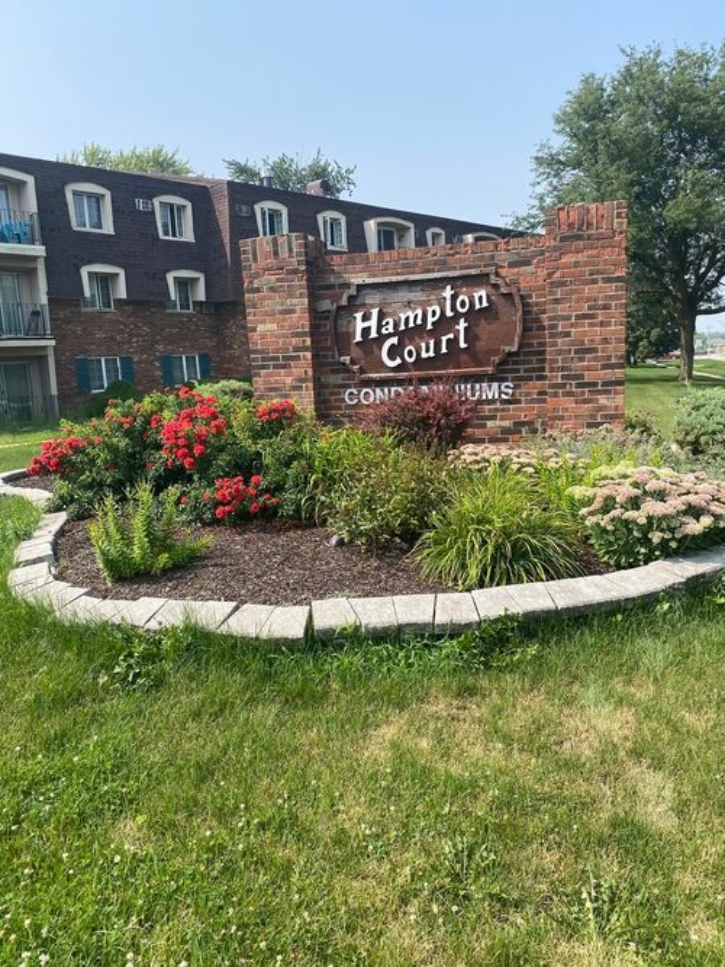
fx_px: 726
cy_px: 484
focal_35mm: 26
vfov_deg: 67.3
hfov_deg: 53.0
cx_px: 362
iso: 32
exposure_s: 1/1838
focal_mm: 4.25
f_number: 1.8
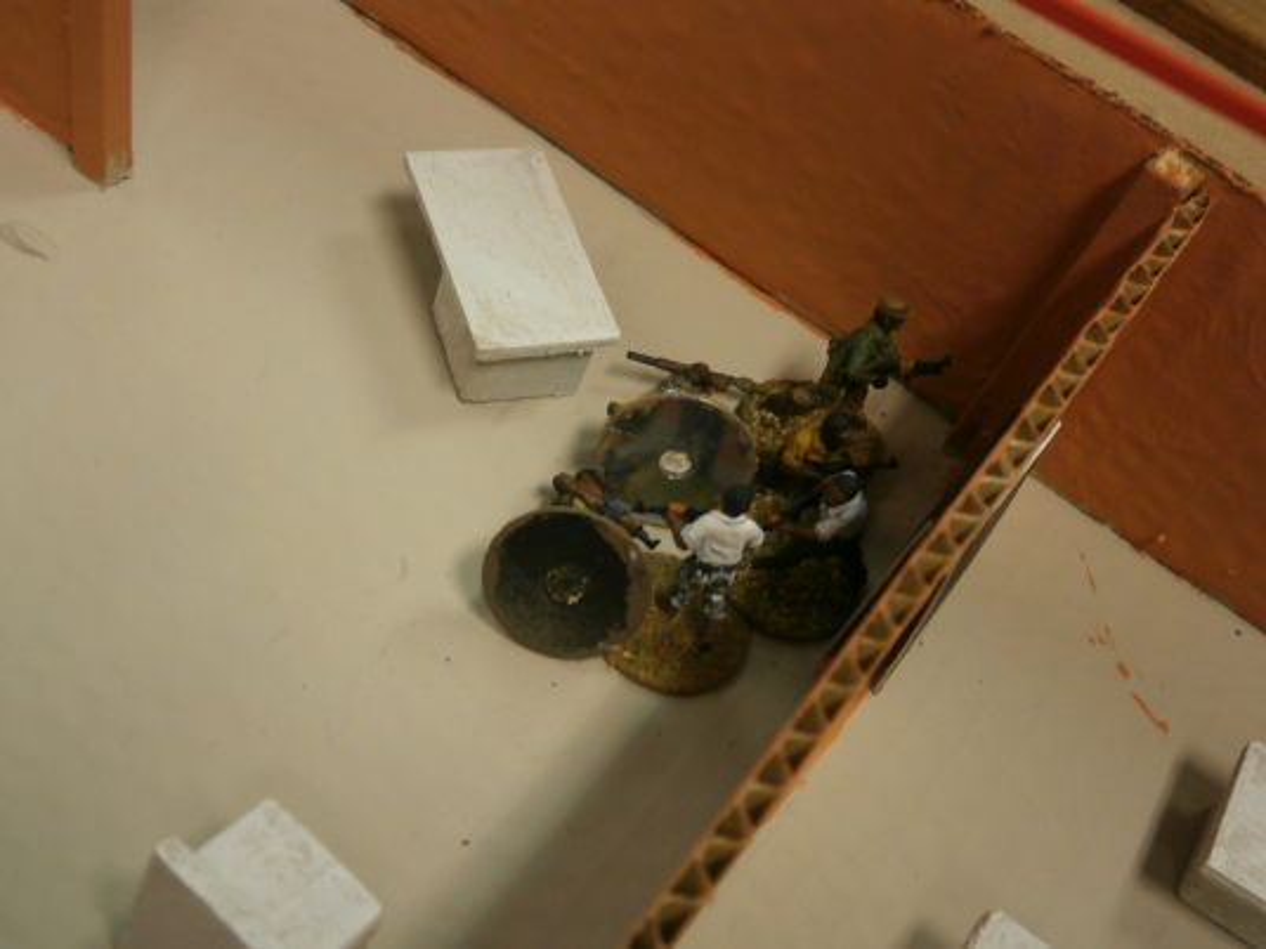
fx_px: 1719
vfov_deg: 30.9
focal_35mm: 47
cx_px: 633
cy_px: 474
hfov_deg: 40.4
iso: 160
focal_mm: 8.3
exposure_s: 1/40
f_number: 3.4
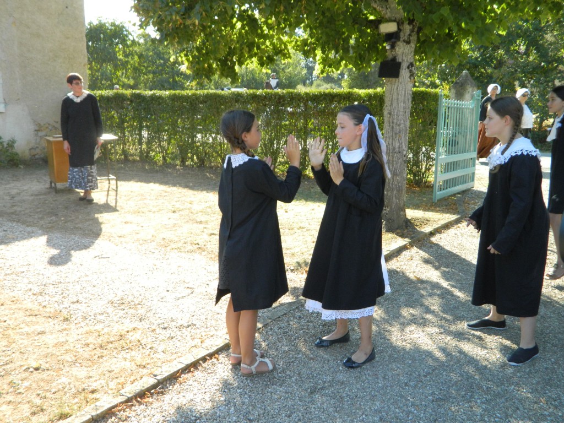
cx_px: 282
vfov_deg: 40.7
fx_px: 570
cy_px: 212
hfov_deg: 52.6
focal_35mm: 35
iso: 180
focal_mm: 6.2
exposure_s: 1/320
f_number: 3.3
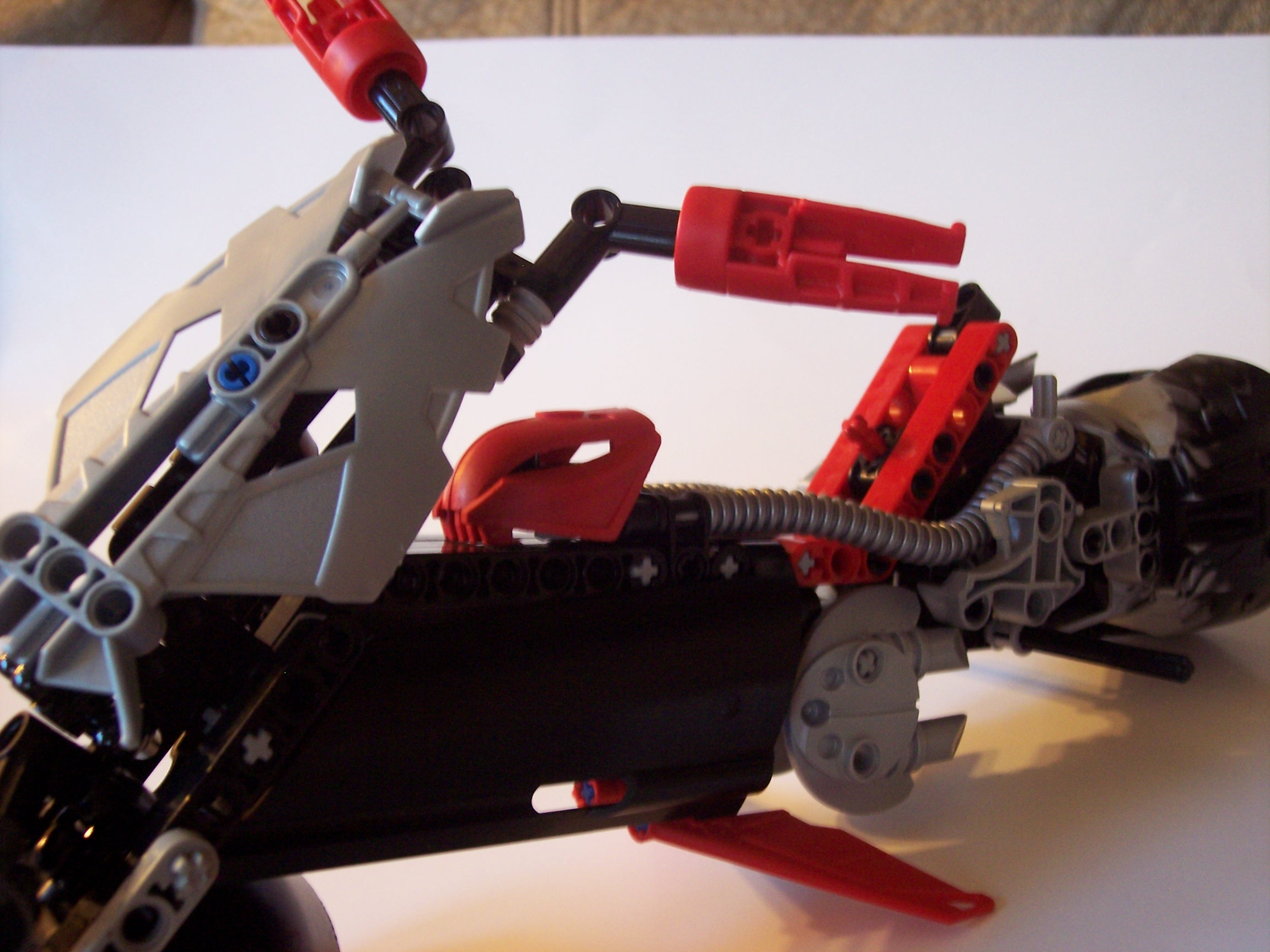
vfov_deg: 36.8
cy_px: 476
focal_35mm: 39
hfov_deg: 47.9
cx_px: 635
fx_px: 1431
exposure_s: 1/8
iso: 200
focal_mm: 8
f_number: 3.4
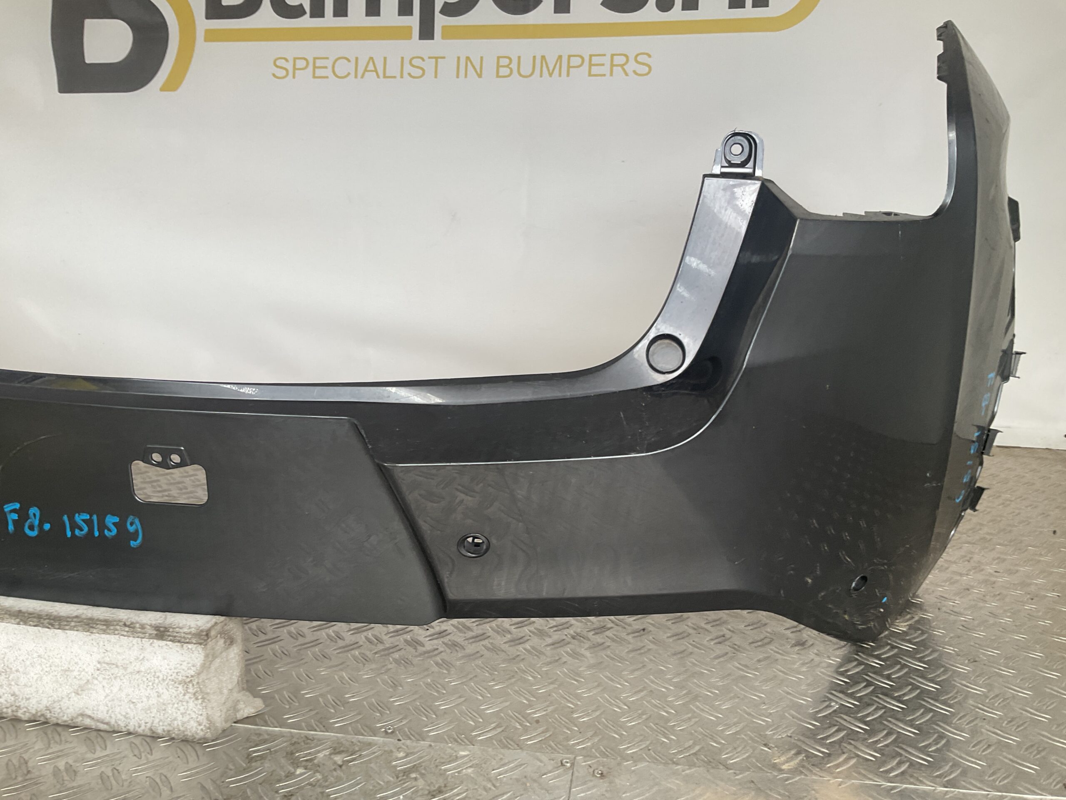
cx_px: 533
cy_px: 400
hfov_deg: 61.7
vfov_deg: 48.2
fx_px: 893
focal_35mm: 29
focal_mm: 3
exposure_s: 1/120
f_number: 1.8
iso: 40
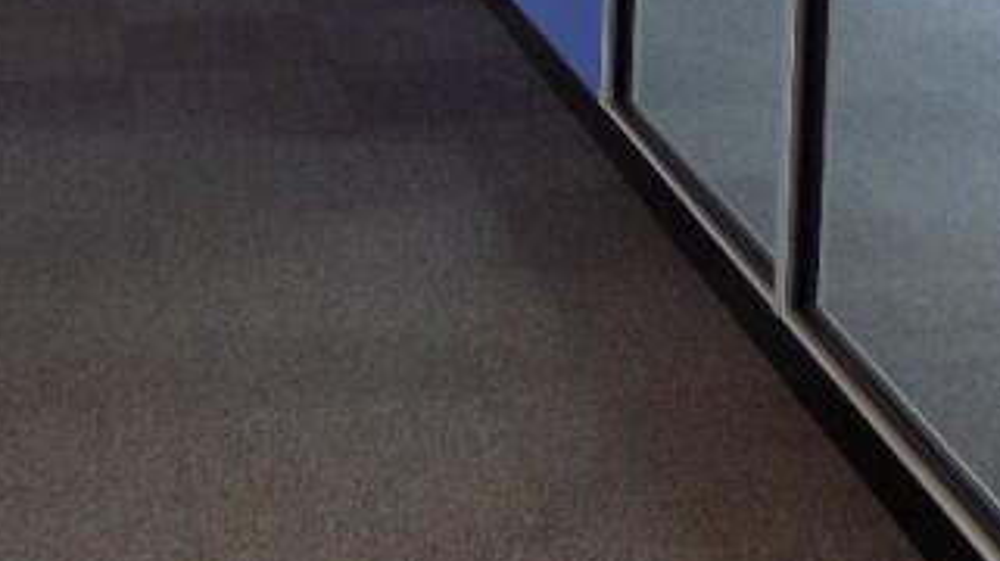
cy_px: -340
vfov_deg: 13.9
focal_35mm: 80
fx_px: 2120
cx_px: 673
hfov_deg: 26.4
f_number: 3.1
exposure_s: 1/30
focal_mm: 4
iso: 125
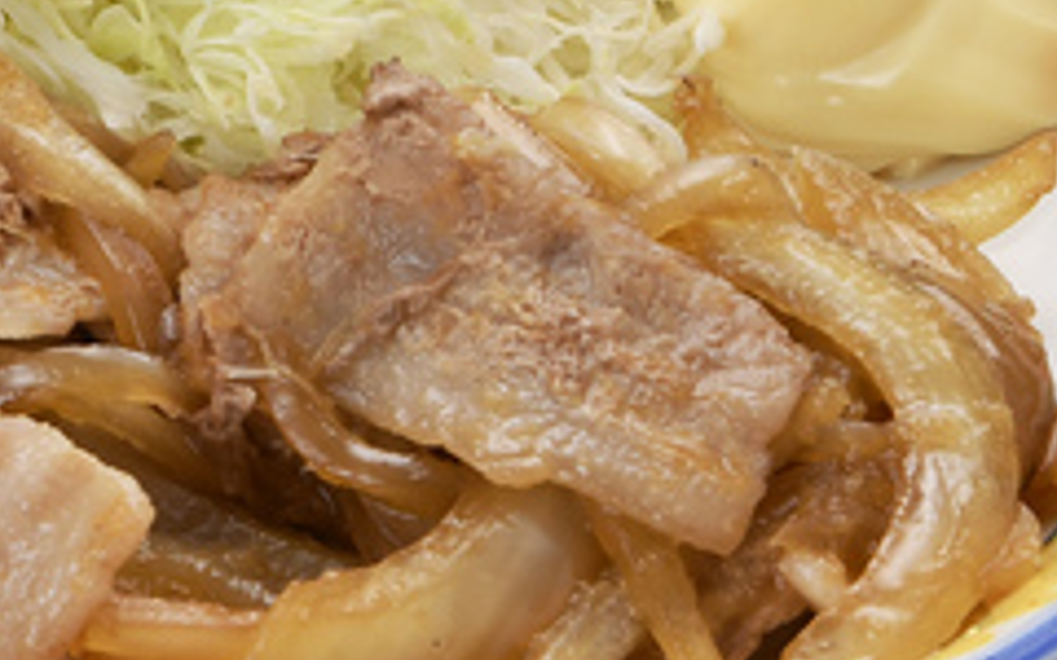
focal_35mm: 357
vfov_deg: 3.7
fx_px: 10284
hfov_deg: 5.9
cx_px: 299
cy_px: -108
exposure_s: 1/180
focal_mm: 56
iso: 100
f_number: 11
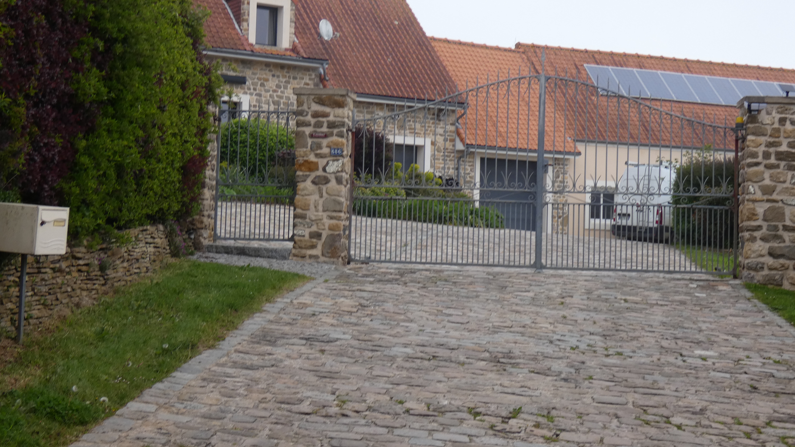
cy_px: 174
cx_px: 401
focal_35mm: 64
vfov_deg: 18.8
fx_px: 1349
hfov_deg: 32.8
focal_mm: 10.4
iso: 80
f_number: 4.1
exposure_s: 1/200
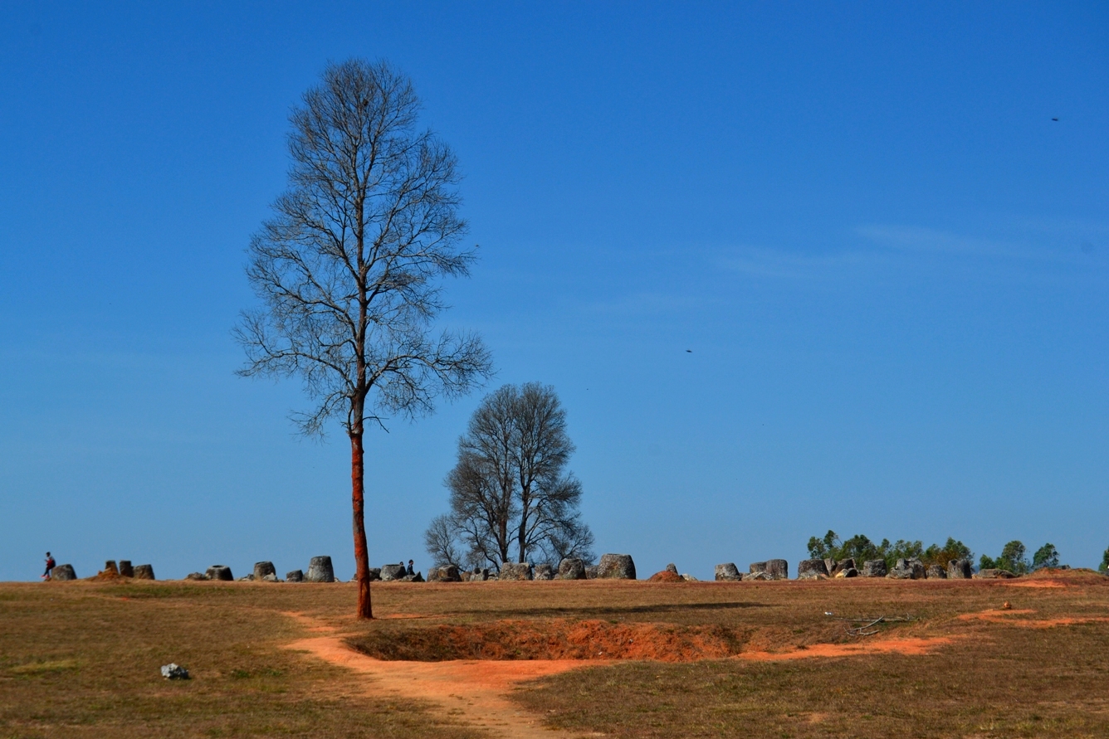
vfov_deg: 17.5
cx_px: 554
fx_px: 2403
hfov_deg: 26.0
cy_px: 370
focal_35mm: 78
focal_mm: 52
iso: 250
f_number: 11
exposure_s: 1/500
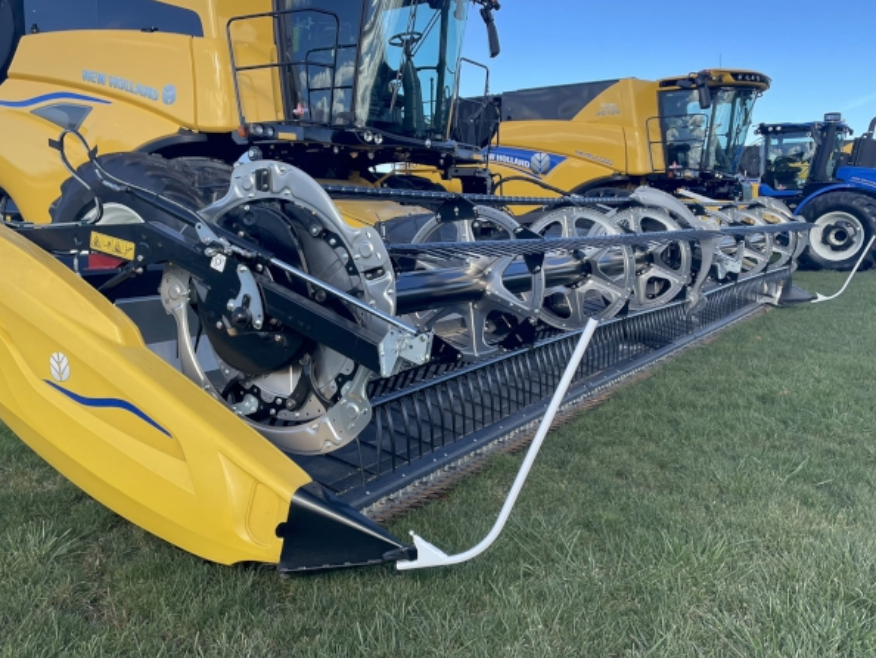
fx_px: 886
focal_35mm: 35
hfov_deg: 52.6
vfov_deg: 40.7
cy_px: 307
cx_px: 407
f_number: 1.6
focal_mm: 4.2
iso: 32
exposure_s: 1/1383
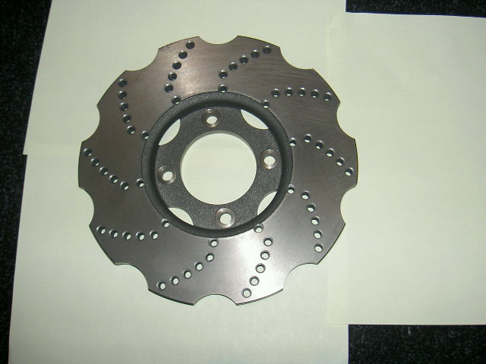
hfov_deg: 47.9
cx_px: 243
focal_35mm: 39
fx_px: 548
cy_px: 182
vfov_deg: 36.8
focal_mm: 8
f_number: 2.8
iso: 100
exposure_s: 1/59.5
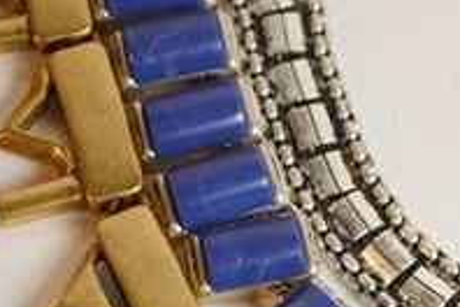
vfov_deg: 6.0
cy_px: 314
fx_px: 2900
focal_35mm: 227
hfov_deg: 8.9
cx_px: 597
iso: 280
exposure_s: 1/125
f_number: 5.6
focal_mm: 50
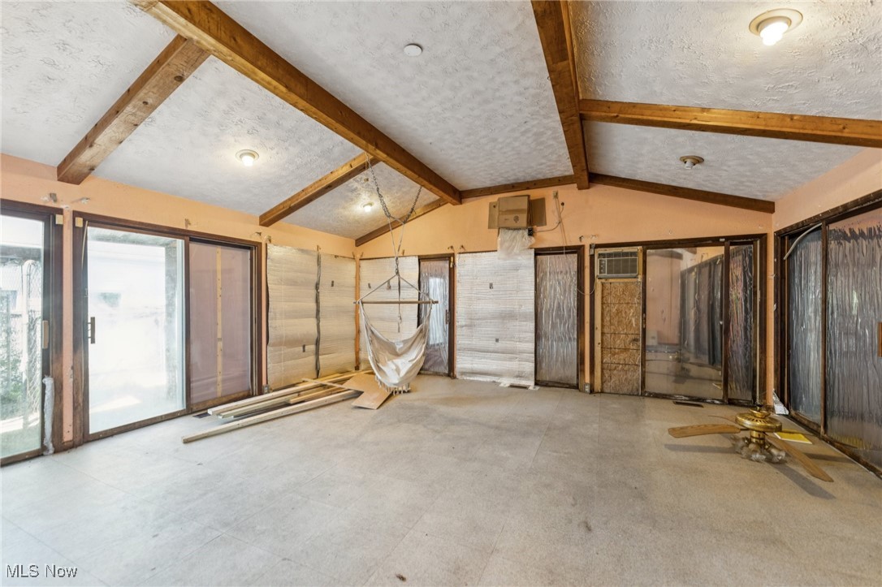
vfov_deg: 81.2
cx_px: 441
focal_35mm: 14
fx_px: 343
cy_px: 294
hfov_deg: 104.3
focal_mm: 14
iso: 640
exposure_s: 1/100
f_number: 2.8
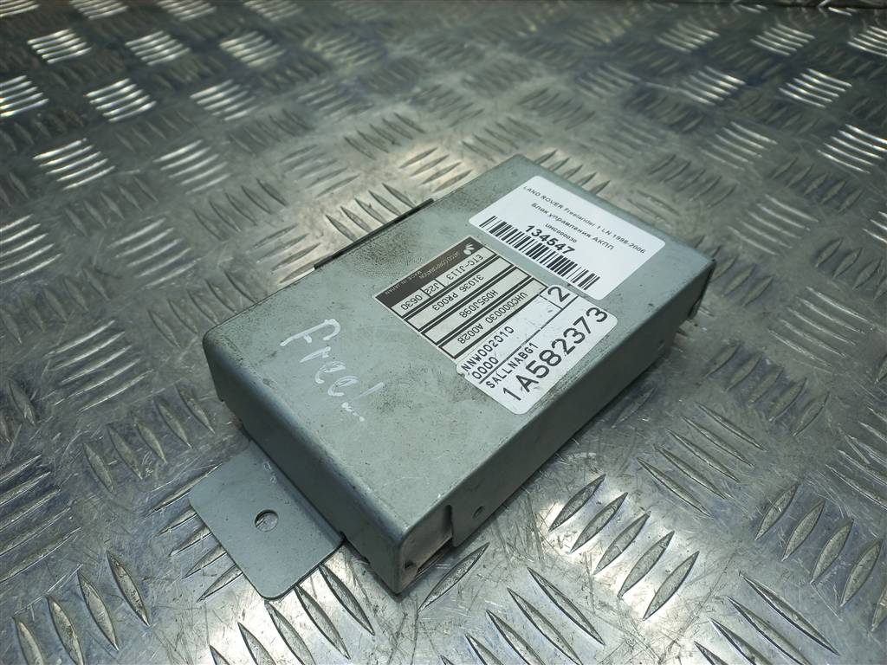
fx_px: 641
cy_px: 332
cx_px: 444
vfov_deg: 54.9
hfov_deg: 69.4
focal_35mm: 25
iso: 32
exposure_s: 1/100
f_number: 1.8
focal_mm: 4.6
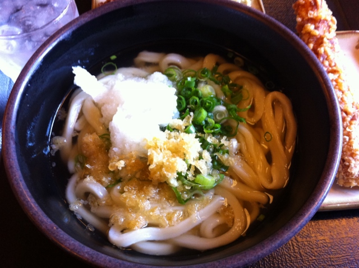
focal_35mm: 35
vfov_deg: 40.6
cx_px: 180
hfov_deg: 52.7
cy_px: 134
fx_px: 362
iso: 200
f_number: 2.8
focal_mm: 3.85
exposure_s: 1/15
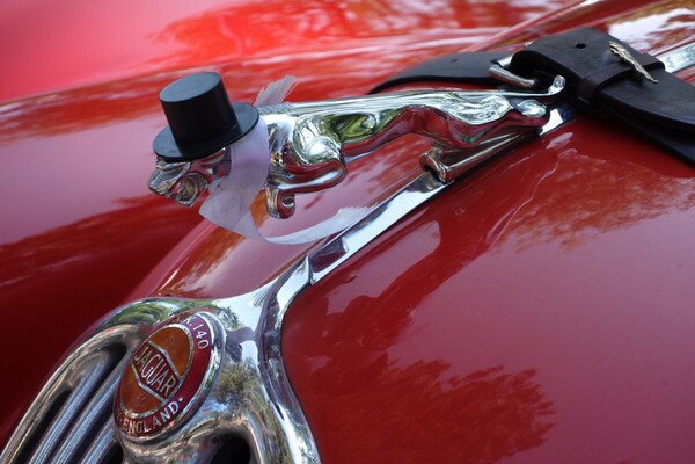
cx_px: 348
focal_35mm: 69
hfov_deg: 29.2
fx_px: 1332
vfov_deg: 19.7
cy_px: 232
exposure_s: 1/125
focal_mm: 25.63
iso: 125
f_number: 5.6
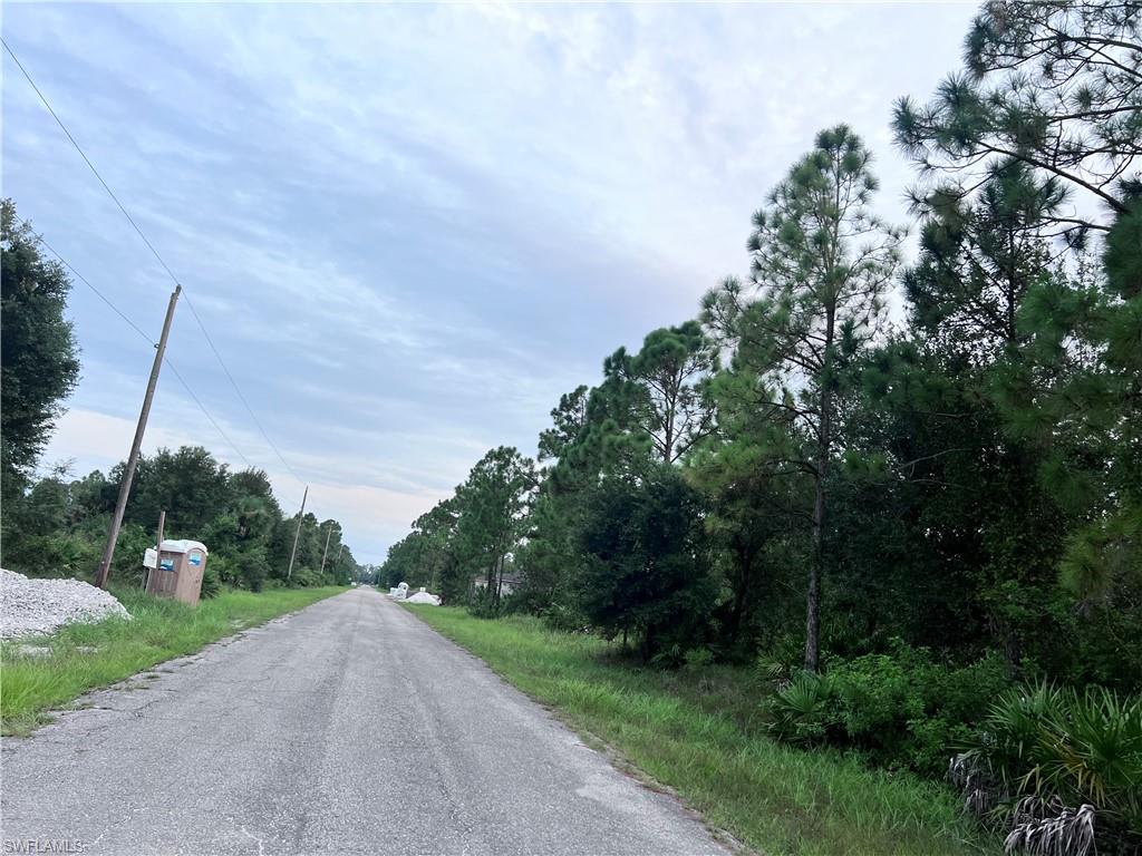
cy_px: 428
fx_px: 858
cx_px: 571
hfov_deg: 67.3
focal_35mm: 26
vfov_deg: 53.1
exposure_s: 1/121
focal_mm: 5.7
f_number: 1.5
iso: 80
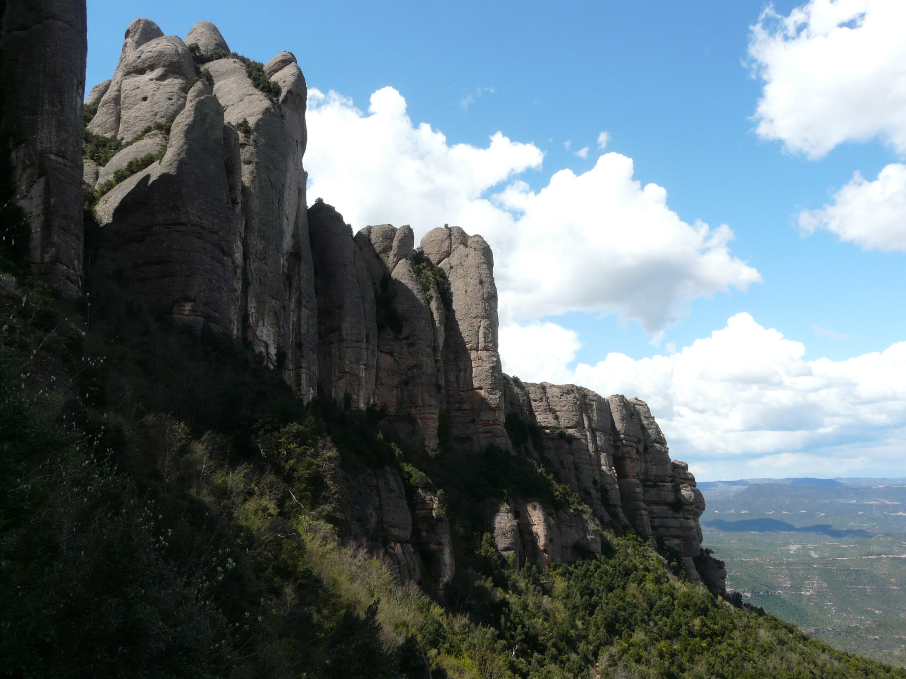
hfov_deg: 63.4
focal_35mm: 28
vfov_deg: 49.7
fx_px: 733
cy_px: 340
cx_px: 453
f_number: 5.6
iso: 100
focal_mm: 4.6
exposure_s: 1/250
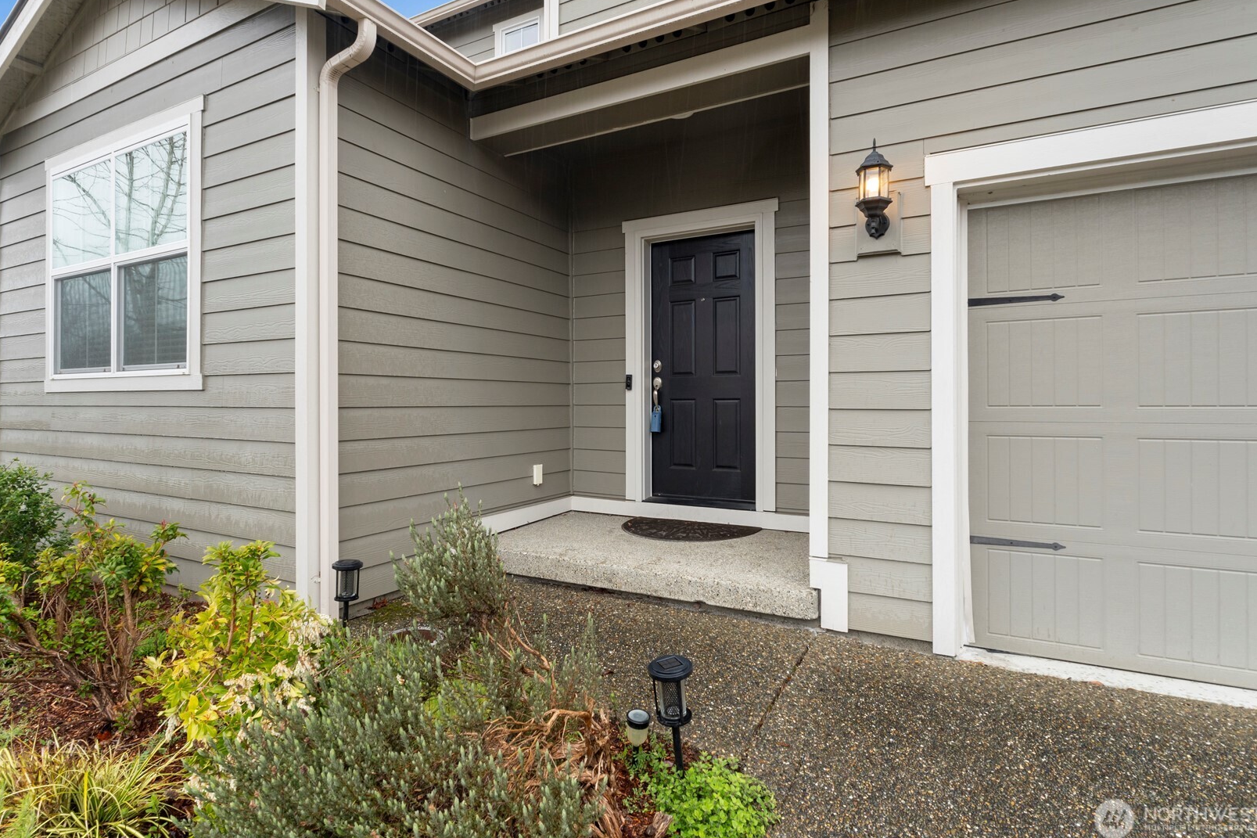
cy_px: 406
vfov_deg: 62.4
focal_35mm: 20
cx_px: 622
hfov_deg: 84.6
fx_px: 691
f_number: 9
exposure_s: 1/15
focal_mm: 12.5
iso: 400
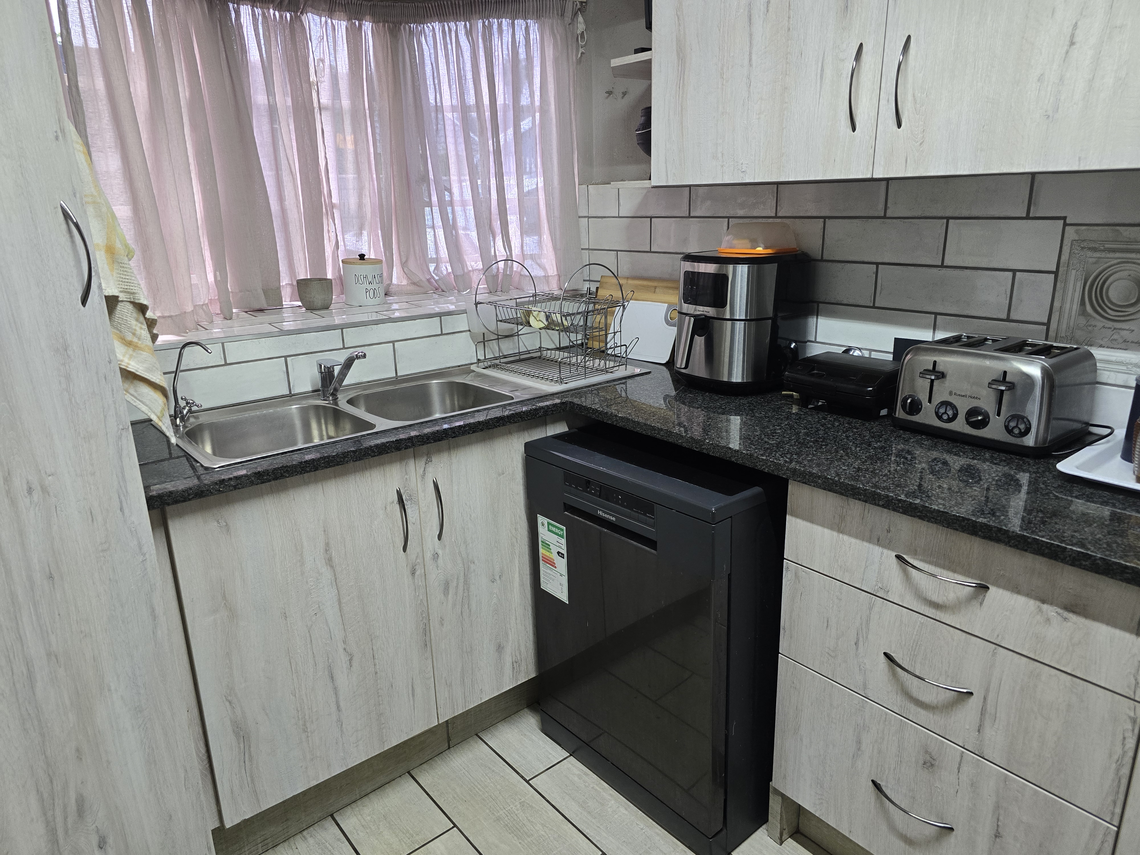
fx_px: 757
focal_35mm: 23
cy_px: 428
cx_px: 570
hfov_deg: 73.9
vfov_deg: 58.9
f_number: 1.7
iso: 250
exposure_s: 1/100
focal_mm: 6.3
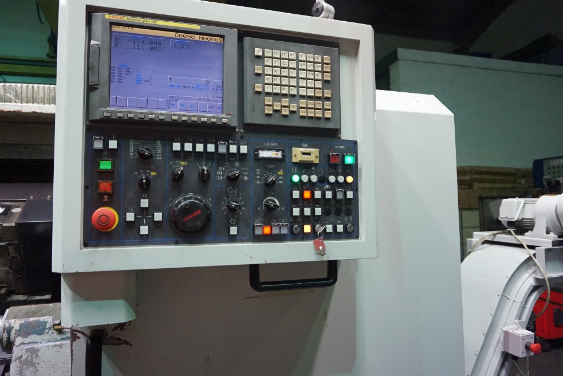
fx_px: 391
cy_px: 187
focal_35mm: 25
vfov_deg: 51.3
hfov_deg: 71.5
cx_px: 275
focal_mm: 16
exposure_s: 1/160
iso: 2500
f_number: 3.5
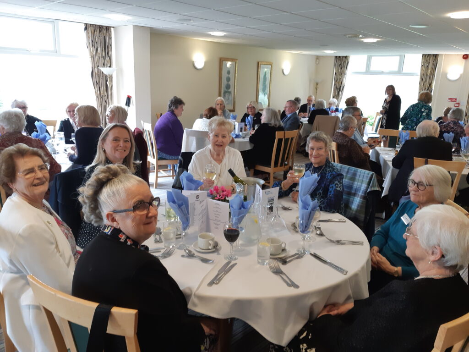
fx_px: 352
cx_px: 234
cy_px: 176
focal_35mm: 26
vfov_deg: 53.1
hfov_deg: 67.3
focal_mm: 3.93
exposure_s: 1/50
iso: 125
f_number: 1.7
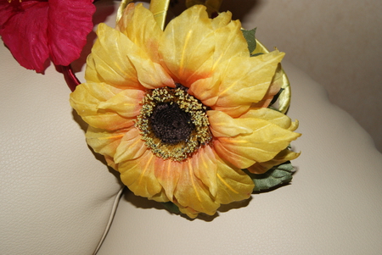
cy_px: 128
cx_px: 191
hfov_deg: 46.4
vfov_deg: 32.0
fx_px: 446
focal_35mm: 42
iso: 400
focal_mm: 28
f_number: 7.1
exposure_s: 1/60
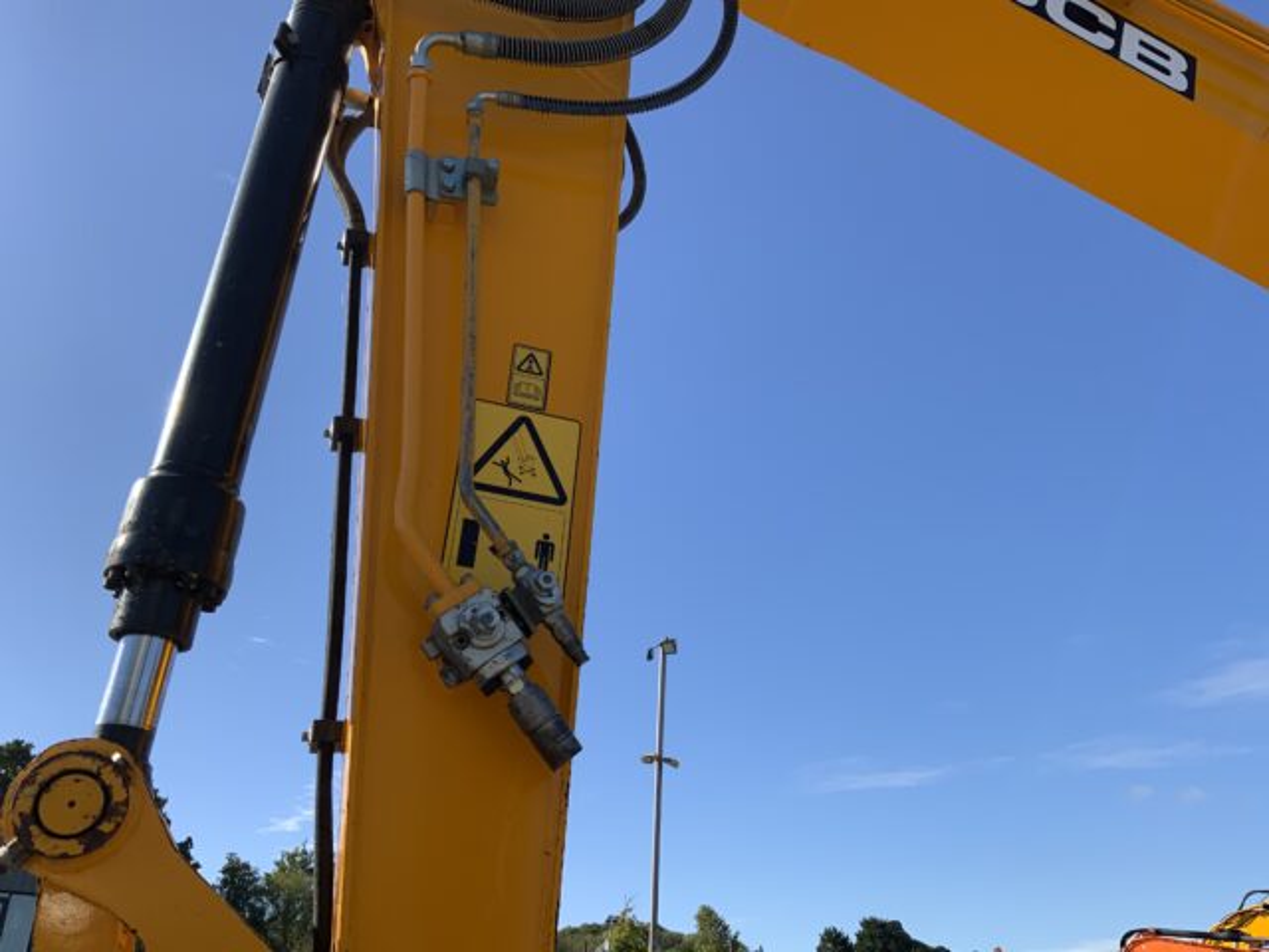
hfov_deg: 61.7
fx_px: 1063
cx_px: 634
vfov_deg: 48.2
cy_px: 476
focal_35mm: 29
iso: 16
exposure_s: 1/1786
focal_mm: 3
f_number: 1.8
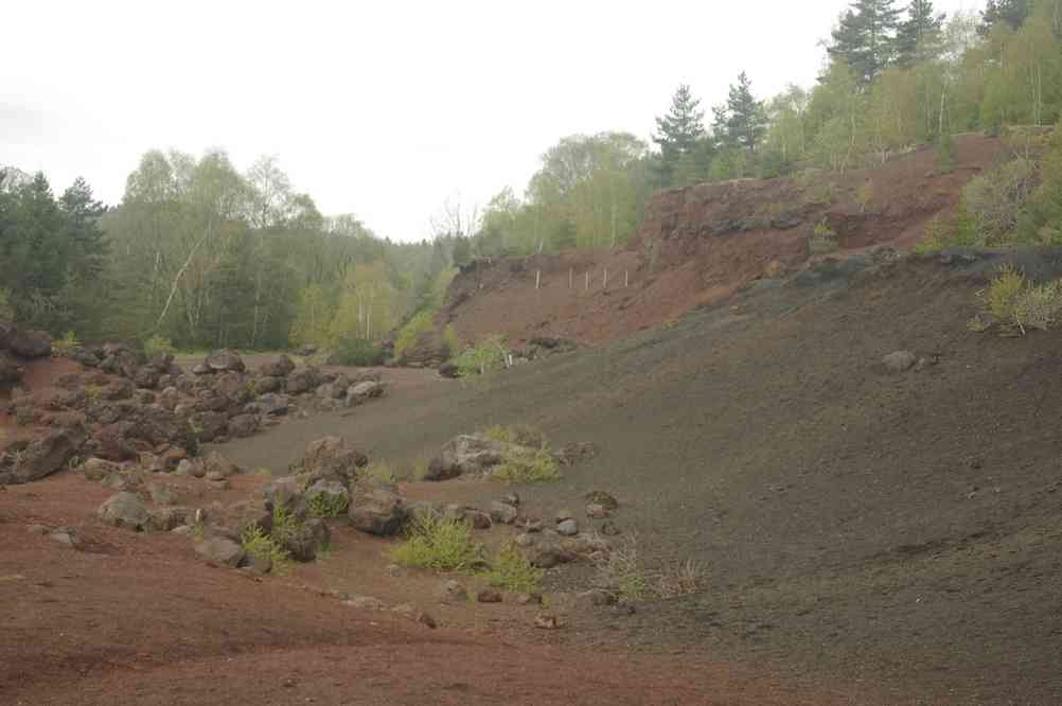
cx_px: 531
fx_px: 1680
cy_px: 353
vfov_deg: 23.7
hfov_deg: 35.1
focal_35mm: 57
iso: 100
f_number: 6.7
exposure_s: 1/90
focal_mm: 38
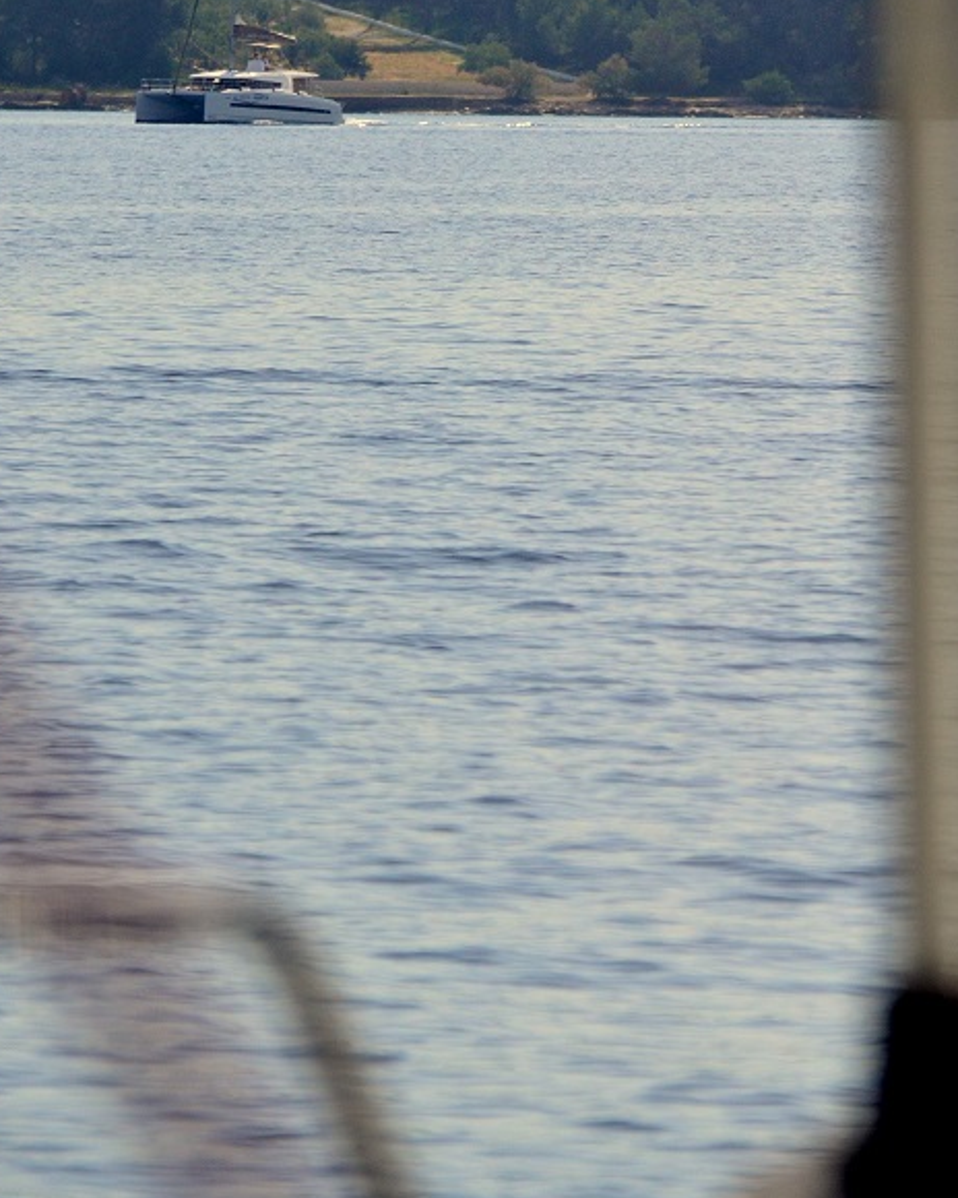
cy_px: 385
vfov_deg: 4.1
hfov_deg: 3.3
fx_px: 16721
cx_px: 519
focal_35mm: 472
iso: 900
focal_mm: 195
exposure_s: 1/8000
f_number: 5.3
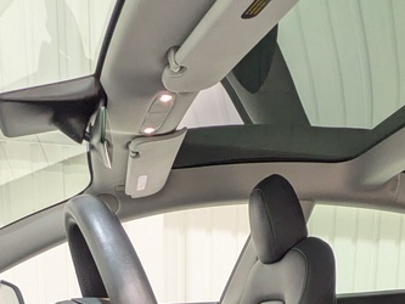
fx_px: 503
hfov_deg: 43.8
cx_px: 184
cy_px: 413
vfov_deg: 27.1
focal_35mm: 43
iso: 118
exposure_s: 1/50
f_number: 2.2
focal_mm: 1.83
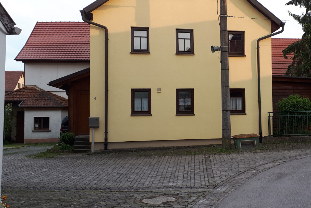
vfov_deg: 28.1
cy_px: 96
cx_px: 228
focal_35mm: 48
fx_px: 415
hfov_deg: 40.1
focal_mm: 3.6
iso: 40
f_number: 1.9
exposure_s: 1/195
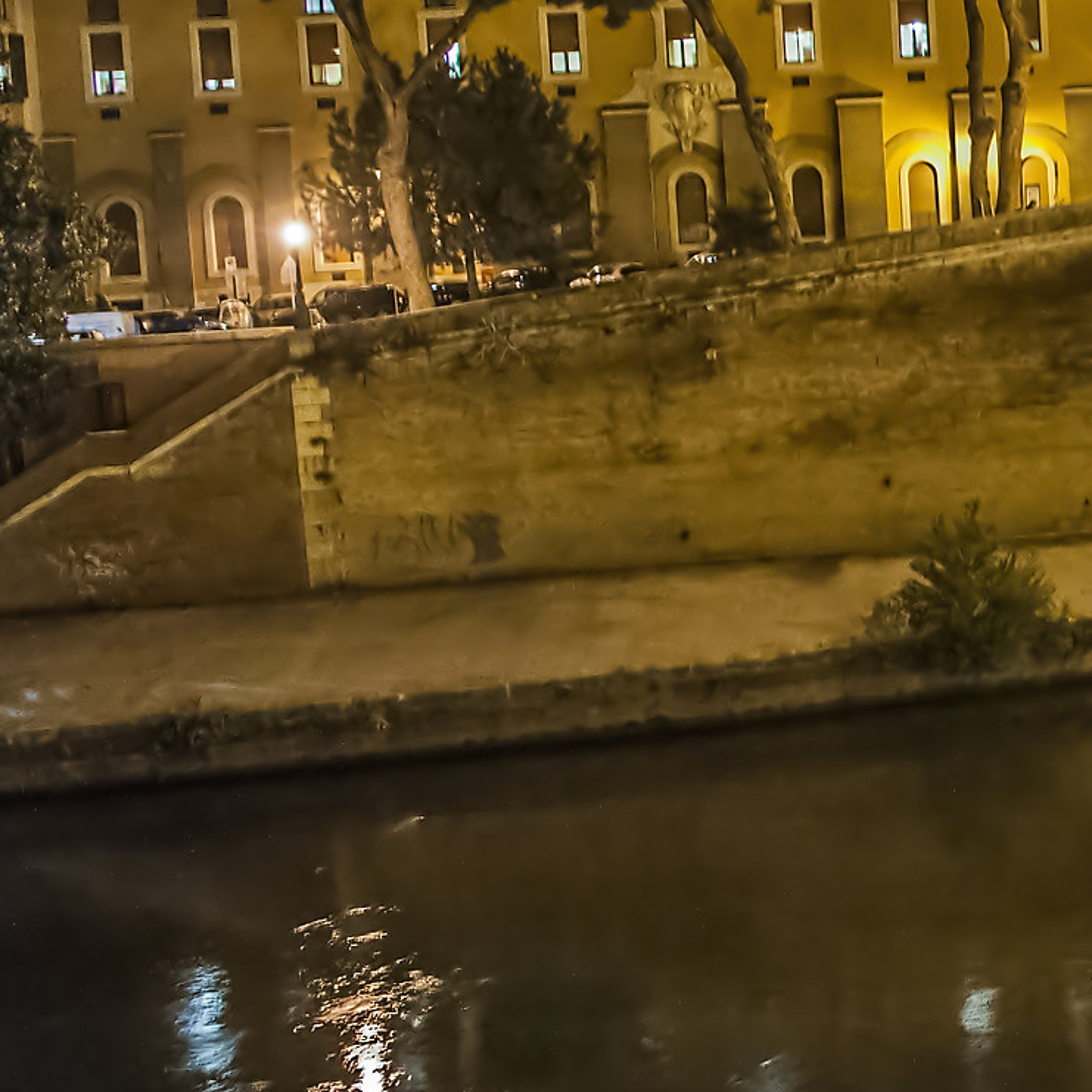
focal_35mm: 66
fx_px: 2356
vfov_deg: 25.9
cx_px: 1525
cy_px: 314
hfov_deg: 22.5
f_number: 5
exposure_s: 1/8
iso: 6400
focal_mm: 24
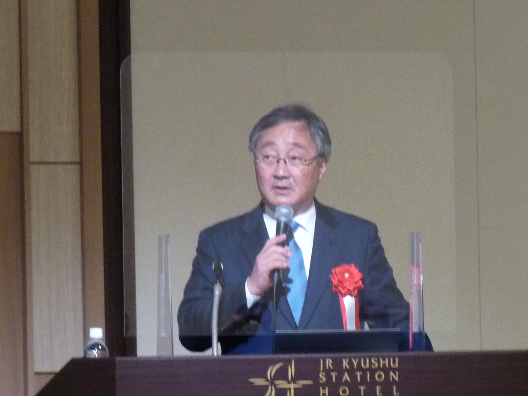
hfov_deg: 4.7
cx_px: 264
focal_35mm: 420
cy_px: 198
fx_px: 6406
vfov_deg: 3.5
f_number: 3.7
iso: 400
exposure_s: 1/20
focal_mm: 41.9
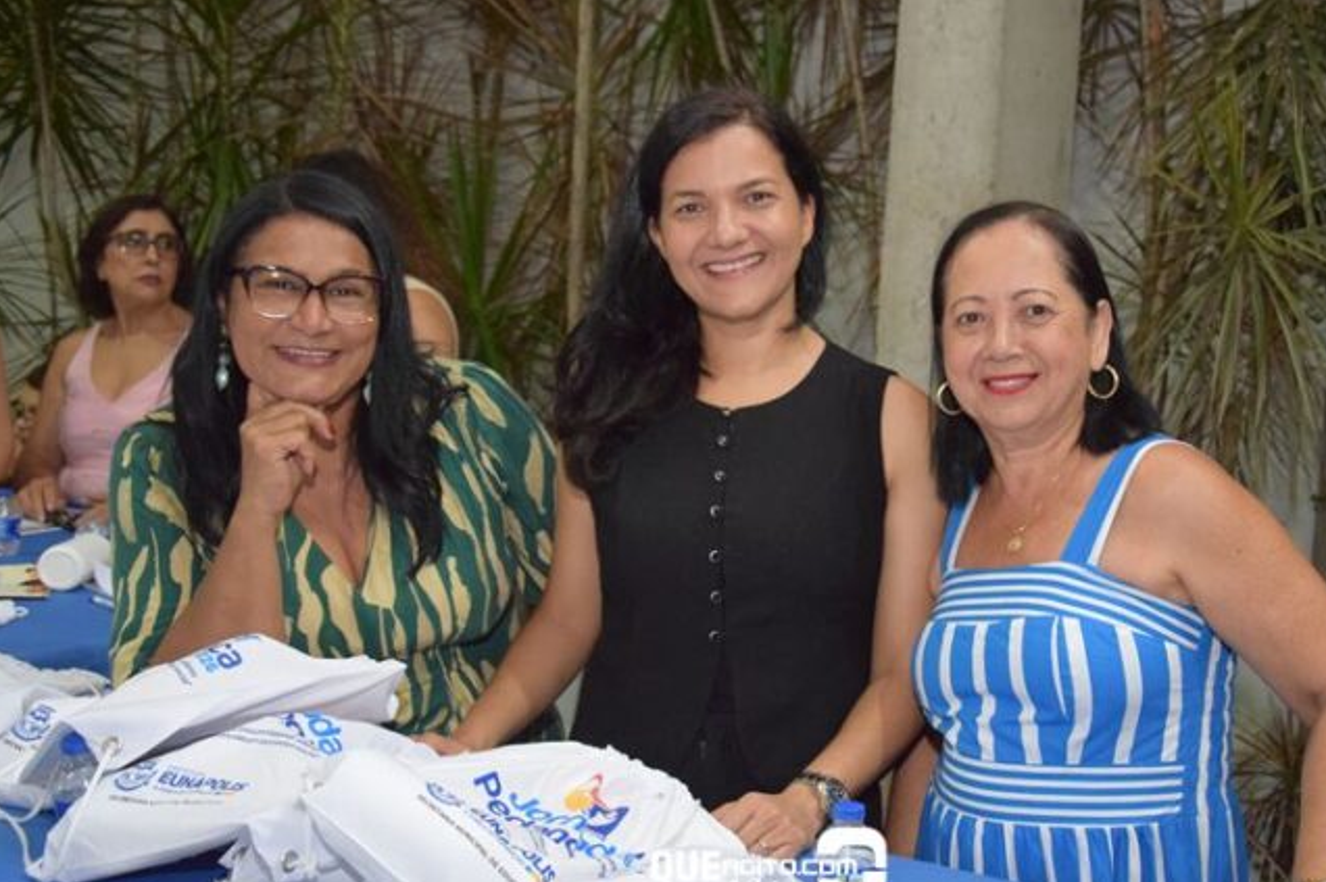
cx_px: 765
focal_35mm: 49
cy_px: 409
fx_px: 1803
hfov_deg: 40.3
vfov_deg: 27.5
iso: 3200
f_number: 4
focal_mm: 28
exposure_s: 1/60
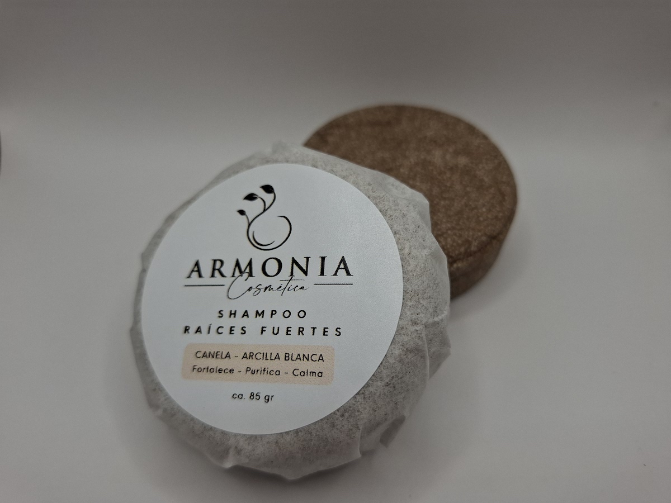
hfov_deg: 73.9
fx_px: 446
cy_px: 252
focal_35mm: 23
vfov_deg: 58.9
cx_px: 336
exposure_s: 1/532
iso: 50
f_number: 1.8
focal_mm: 5.54
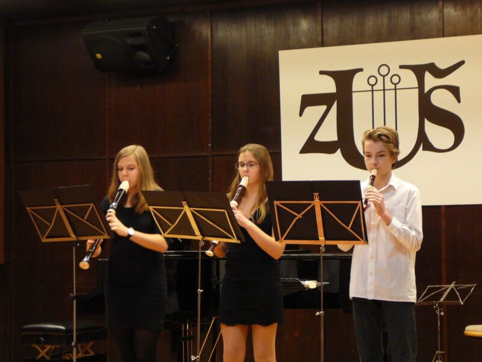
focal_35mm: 95
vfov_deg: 15.6
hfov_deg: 20.7
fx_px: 1323
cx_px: 241
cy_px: 181
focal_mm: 14.1
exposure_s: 1/8
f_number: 3.9
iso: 200
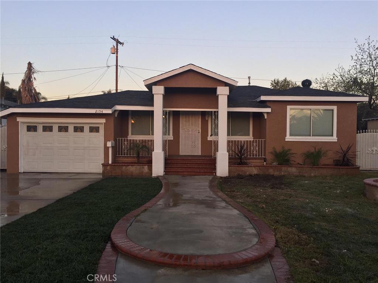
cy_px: 142
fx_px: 317
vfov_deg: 48.2
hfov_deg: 61.7
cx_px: 189
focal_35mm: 29
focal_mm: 4.15
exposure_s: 1/197
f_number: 2.2
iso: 32
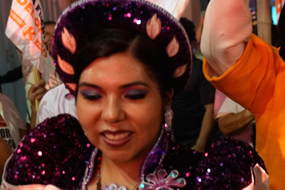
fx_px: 546
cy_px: 155
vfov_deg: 19.5
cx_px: 315
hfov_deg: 26.8
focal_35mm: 69
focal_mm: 24
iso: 2500
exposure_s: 1/125
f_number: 2.8
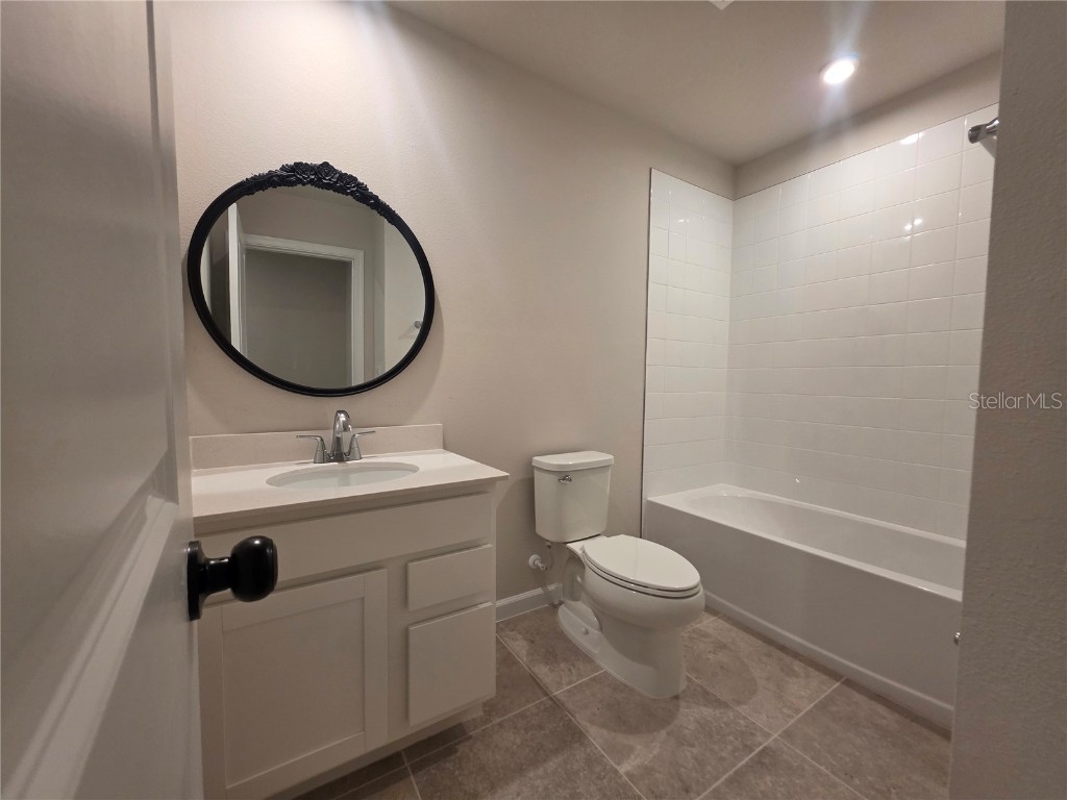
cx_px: 534
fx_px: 401
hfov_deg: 106.2
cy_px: 400
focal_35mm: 13
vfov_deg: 89.9
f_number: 1.9
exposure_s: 1/120
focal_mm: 2.2
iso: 200
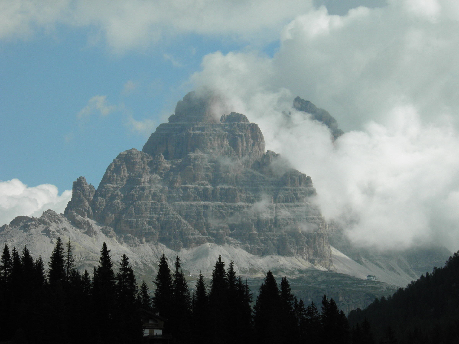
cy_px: 172
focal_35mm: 141
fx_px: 1869
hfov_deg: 14.0
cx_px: 230
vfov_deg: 10.5
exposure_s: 1/400
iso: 50
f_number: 5.7
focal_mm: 25.4
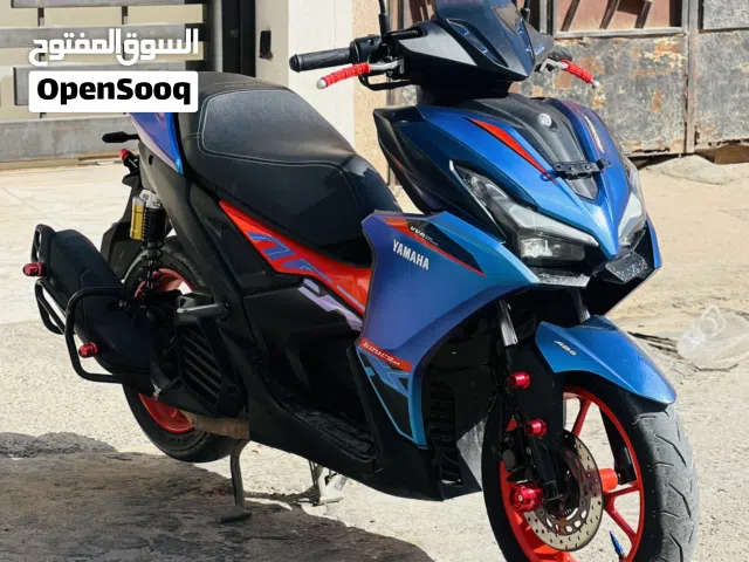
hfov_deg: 25.3
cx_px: 374
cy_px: 281
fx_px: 1666
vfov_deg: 19.1
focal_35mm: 77
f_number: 2.8
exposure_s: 1/481
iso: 32
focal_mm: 9
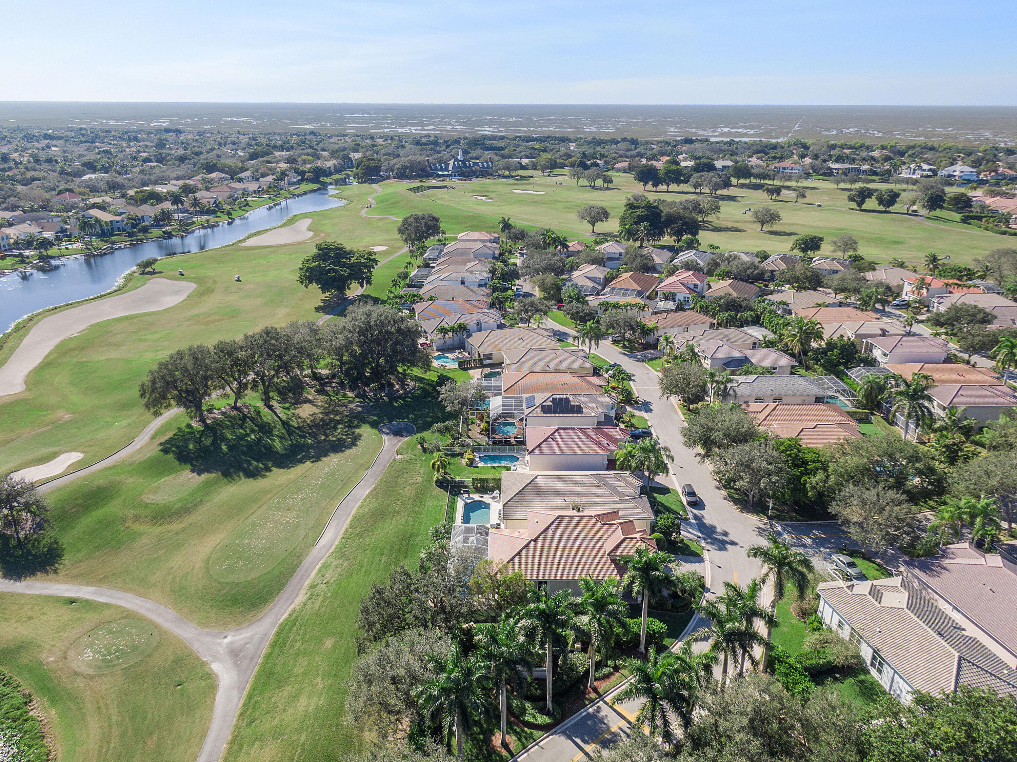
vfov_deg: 56.8
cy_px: 381
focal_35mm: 24
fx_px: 705
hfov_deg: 71.6
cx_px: 508
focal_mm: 4.39
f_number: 2.8
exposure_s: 1/1000
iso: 100
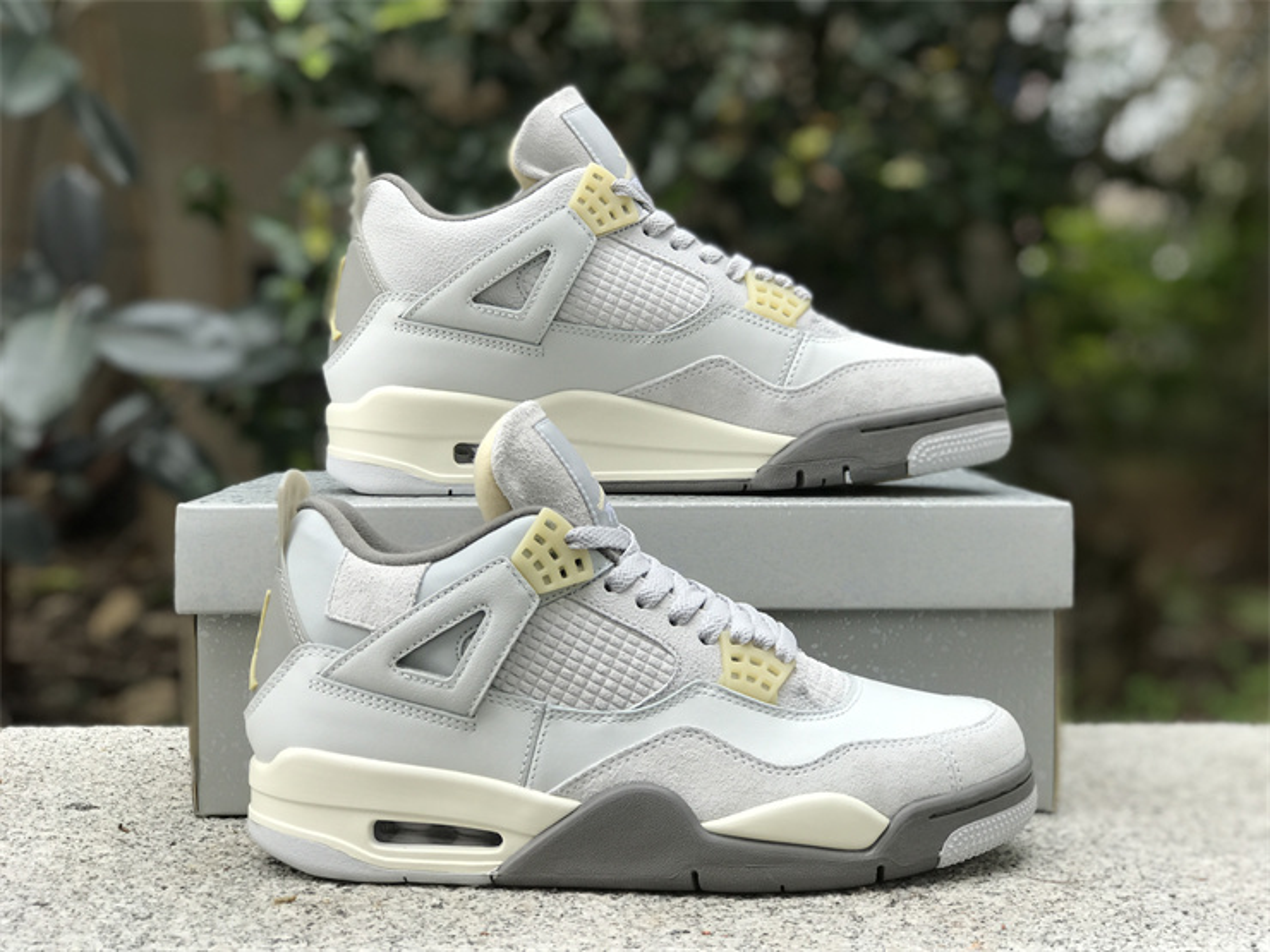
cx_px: 635
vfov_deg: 25.7
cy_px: 476
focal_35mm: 57
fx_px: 2091
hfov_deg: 33.8
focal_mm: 6.6
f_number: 2.8
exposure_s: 1/187
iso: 20
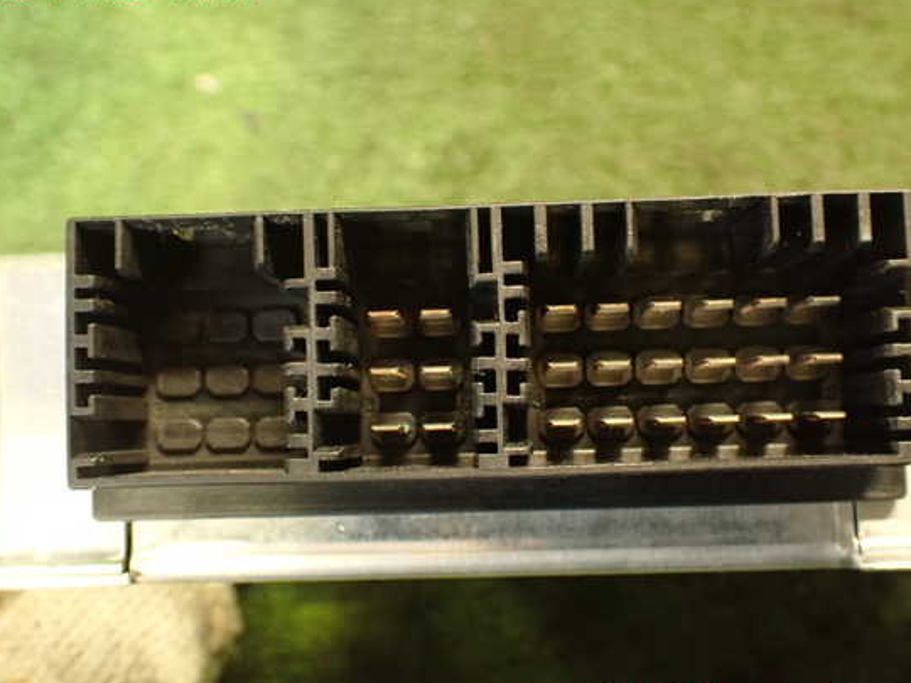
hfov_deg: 46.8
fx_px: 1053
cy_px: 346
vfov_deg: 36.0
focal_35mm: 40
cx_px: 459
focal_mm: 6.37
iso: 800
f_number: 2.5
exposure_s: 1/20
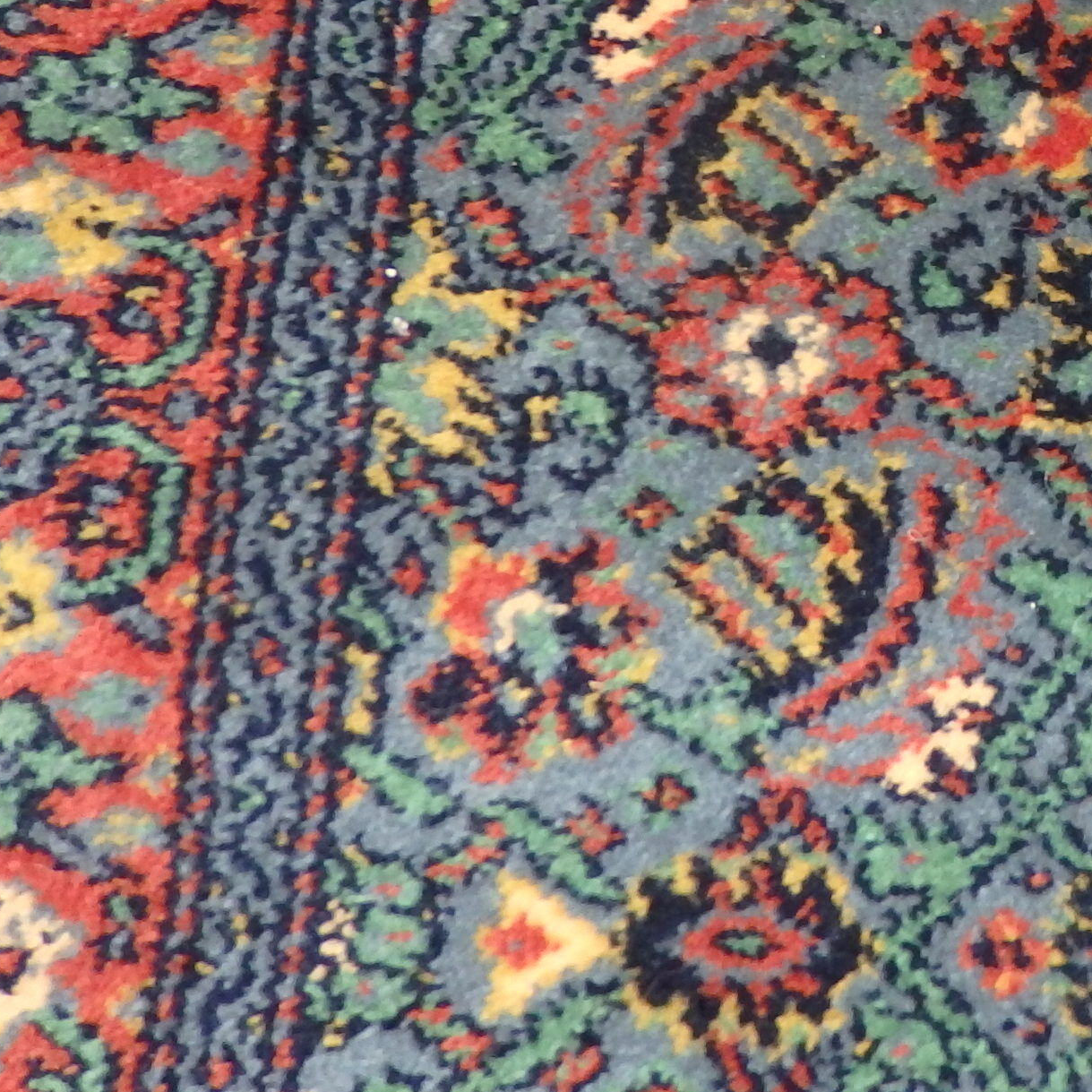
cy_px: 281
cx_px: 1162
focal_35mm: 58
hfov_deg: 27.4
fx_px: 2070
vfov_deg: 29.1
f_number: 3
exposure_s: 1/30
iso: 400
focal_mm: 4.5
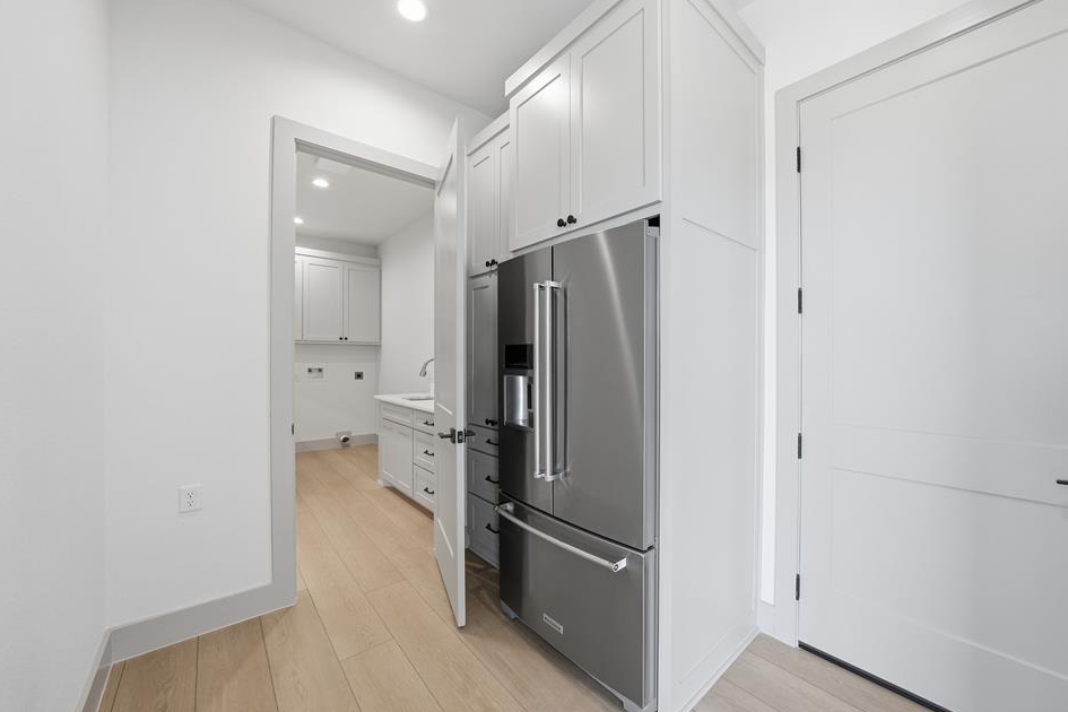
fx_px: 386
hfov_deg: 108.1
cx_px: 573
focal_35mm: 13
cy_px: 359
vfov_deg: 85.4
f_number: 6.3
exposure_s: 1/160
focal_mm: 12
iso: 500
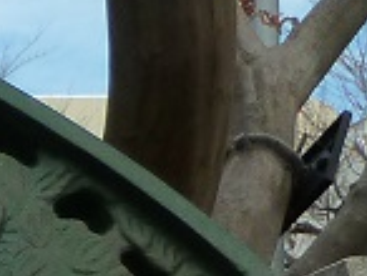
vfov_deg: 6.3
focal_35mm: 219
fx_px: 2326
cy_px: 825
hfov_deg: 7.8
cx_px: -747
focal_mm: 5.3
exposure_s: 1/500
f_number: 4
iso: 125
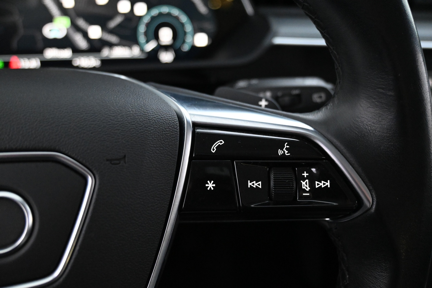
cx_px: 216
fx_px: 378
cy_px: 144
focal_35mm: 32
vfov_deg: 41.7
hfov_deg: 59.5
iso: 5600
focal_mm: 21
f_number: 4
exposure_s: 1/30
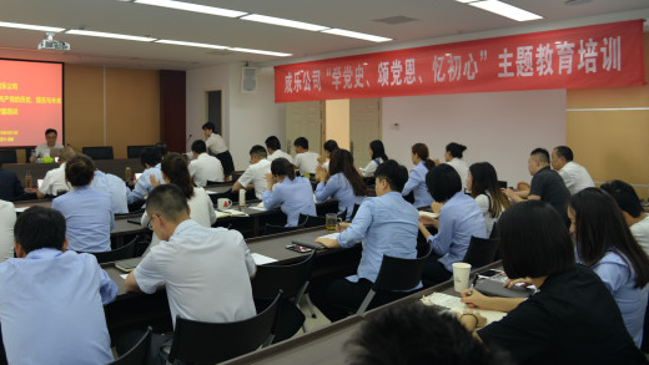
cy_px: 136
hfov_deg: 65.7
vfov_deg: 39.9
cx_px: 278
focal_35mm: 29
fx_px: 499
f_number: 4.5
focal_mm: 24
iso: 400
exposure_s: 1/80
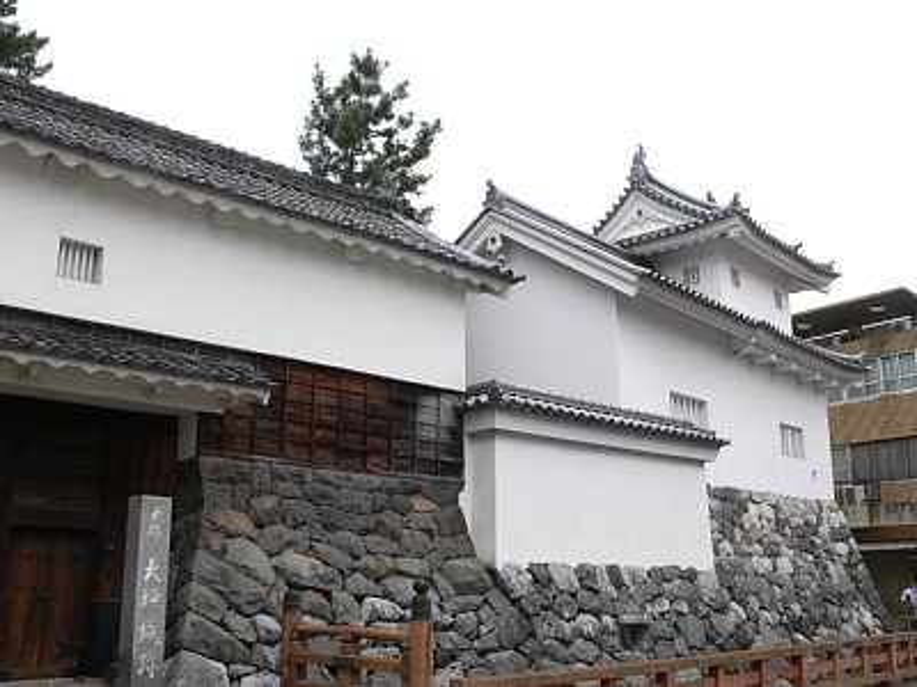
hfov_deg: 52.6
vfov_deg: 40.7
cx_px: 458
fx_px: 927
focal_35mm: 35
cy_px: 344
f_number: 5.6
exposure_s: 1/160
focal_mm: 7.4
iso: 80
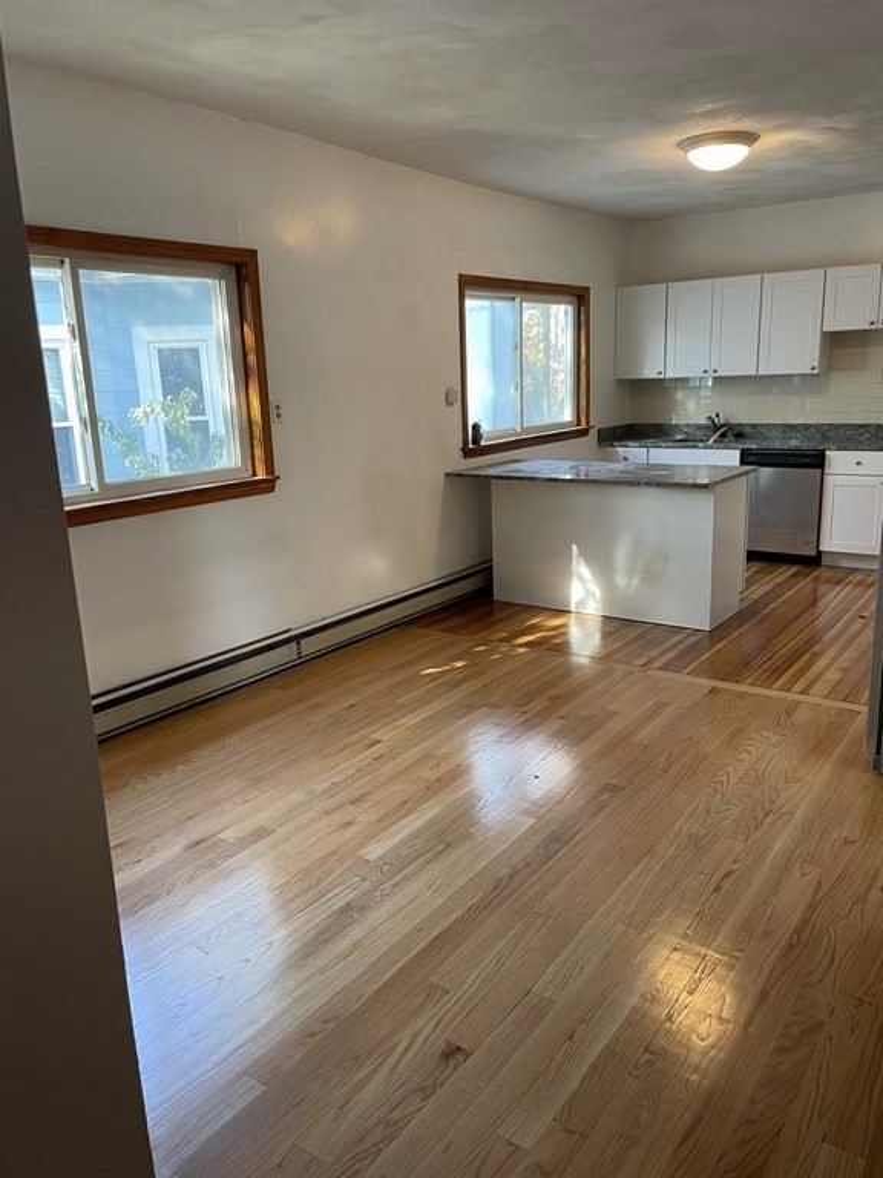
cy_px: 589
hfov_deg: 53.1
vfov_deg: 67.3
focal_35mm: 26
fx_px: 884
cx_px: 442
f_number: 1.6
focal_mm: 4.2
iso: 100
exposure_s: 1/60
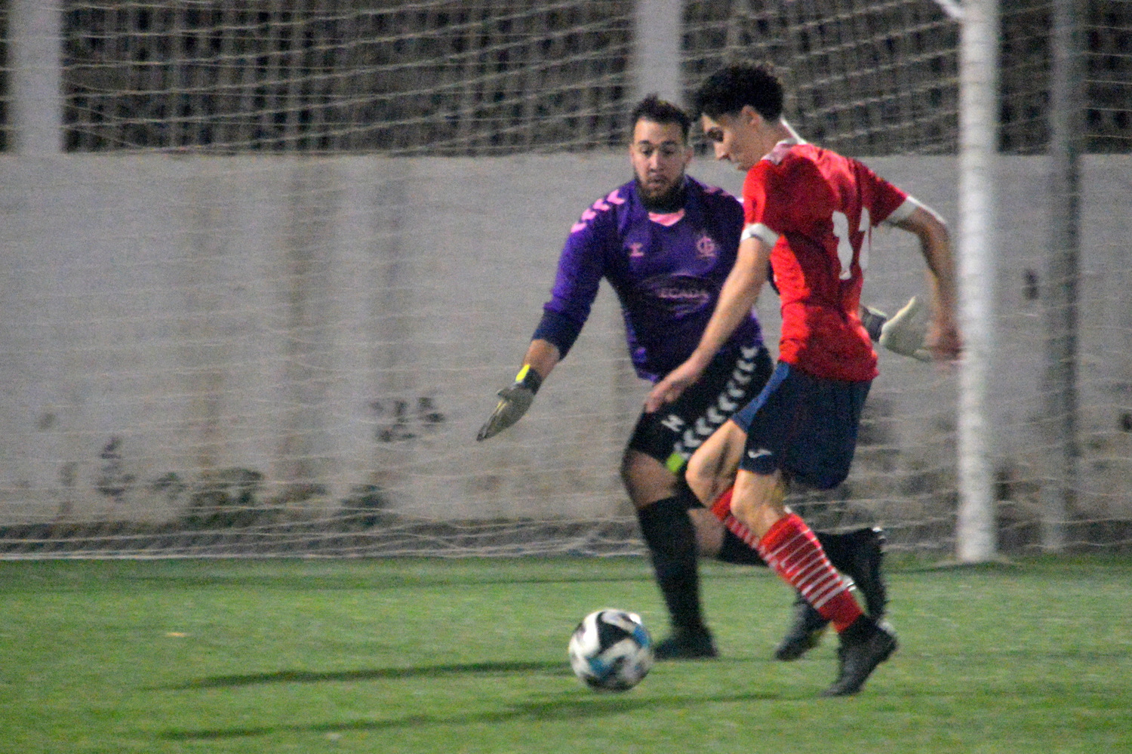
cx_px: 566
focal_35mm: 405
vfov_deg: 3.4
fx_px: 12730
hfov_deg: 5.1
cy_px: 377
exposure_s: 1/160
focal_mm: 270
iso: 6400
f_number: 5.6
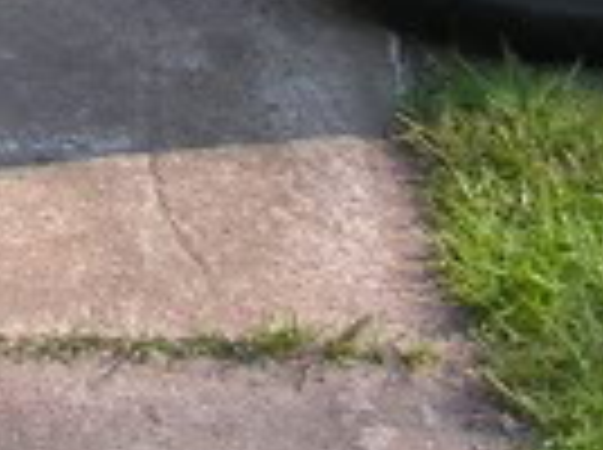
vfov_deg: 4.2
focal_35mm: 344
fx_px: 5982
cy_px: -918
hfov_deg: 5.5
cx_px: -909
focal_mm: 7.6
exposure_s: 1/100
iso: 64
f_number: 3.2
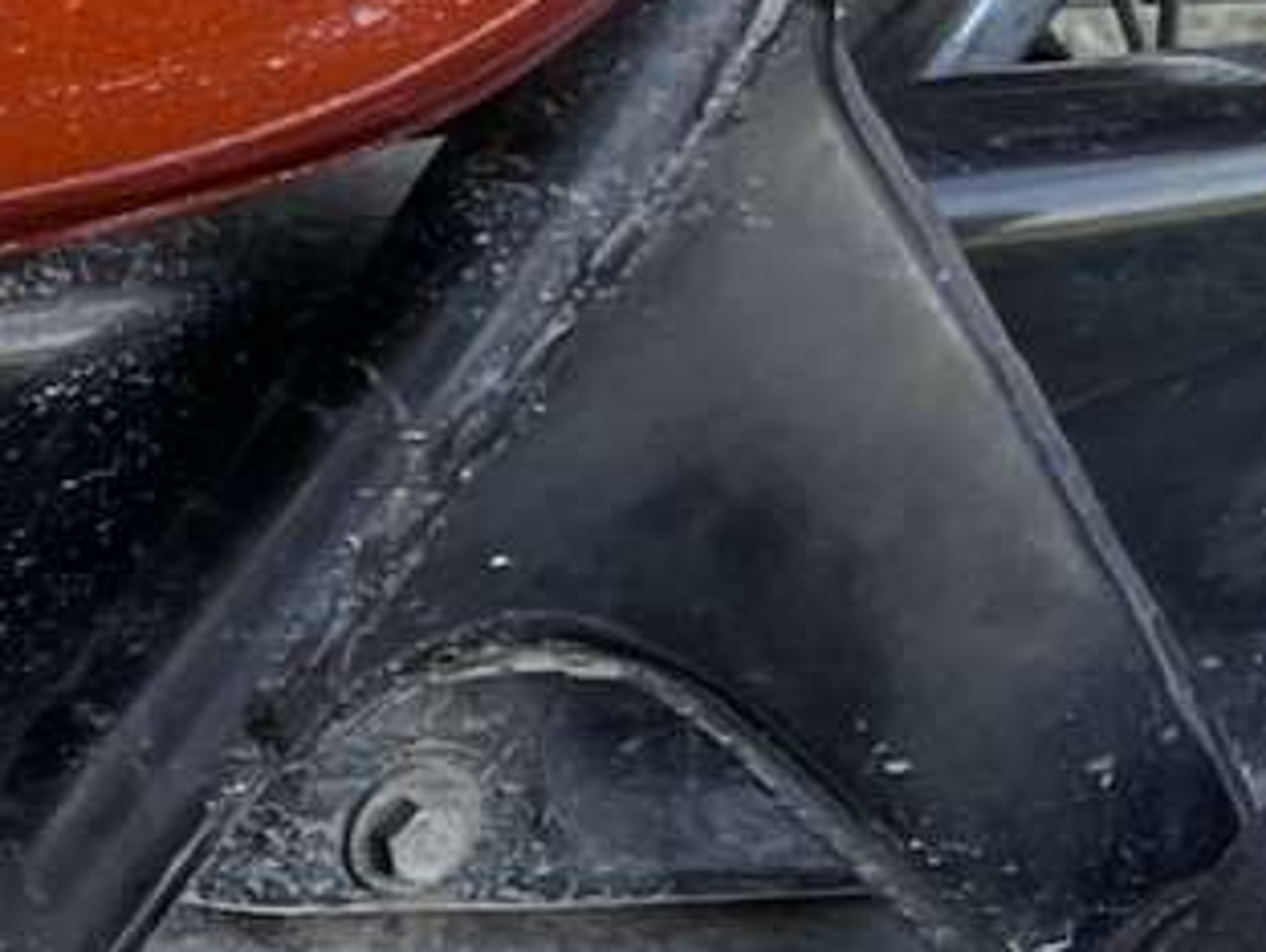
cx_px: -2092
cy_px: 338
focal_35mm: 167
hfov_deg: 9.9
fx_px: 6115
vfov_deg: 8.9
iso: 32
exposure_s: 1/121
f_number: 1.6
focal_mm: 4.2
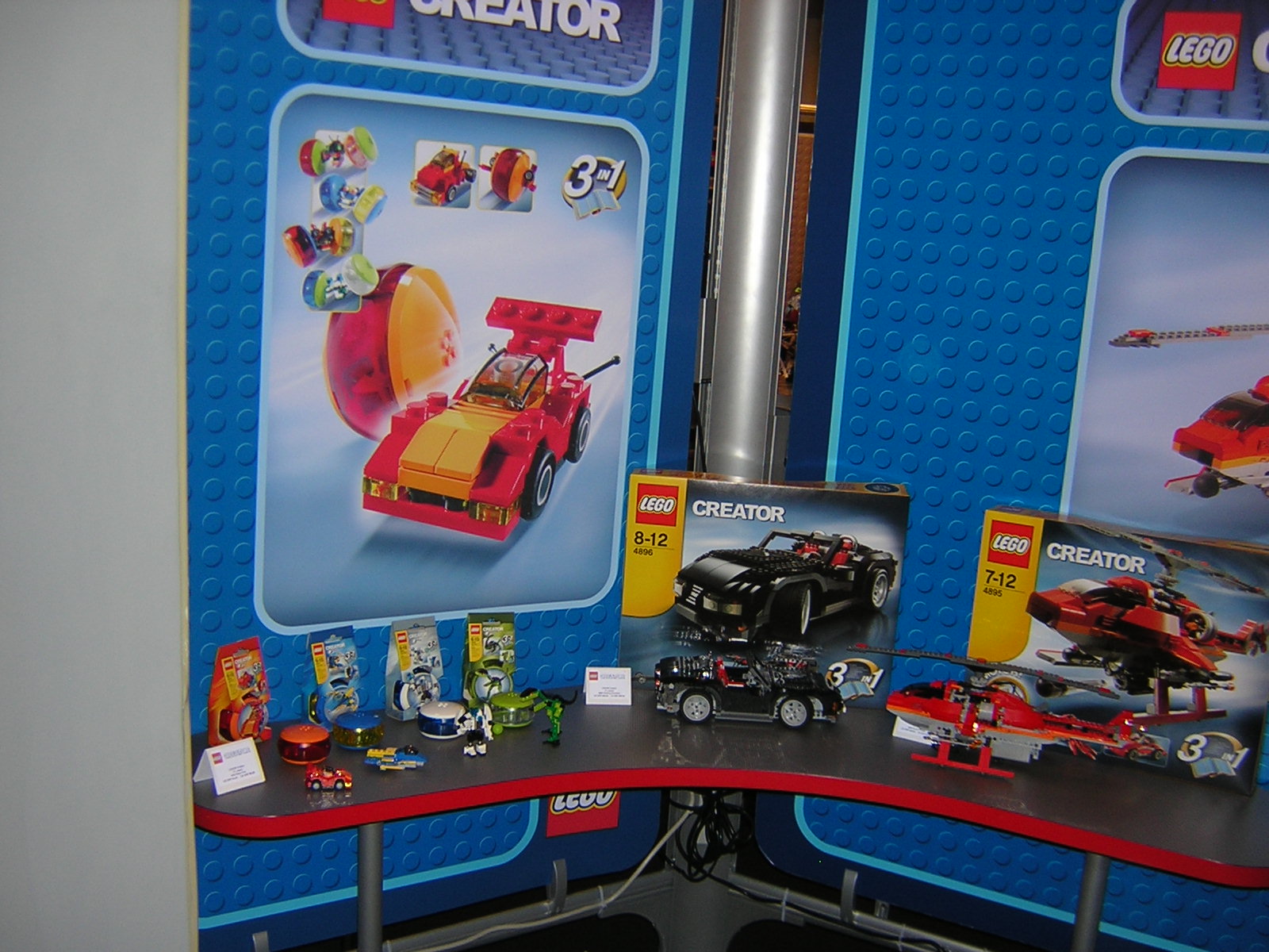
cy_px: 476
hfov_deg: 51.4
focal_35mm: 36
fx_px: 1320
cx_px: 634
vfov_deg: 39.7
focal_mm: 4.7
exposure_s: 1/60.1
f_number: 2.6
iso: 126
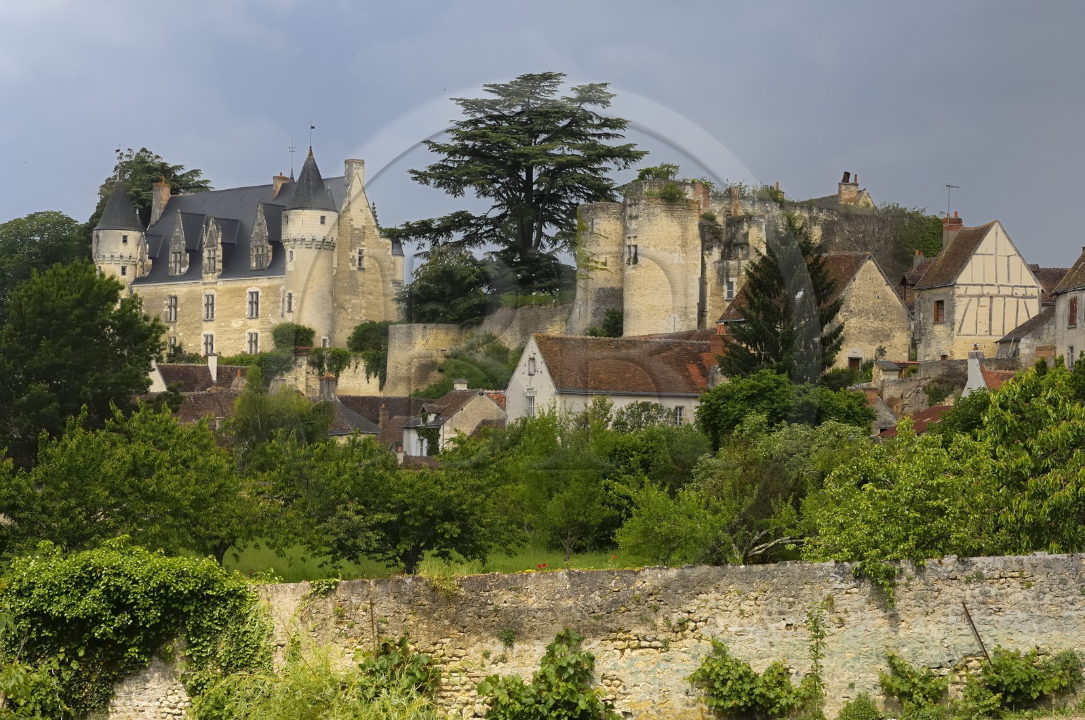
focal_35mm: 84
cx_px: 542
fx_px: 2528
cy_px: 360
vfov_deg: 16.2
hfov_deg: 24.2
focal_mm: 56
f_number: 7.6
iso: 100
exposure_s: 1/160
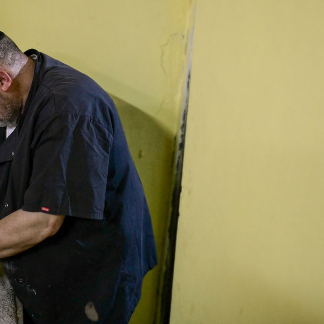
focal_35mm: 58
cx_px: 88
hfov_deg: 29.2
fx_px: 614
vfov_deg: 29.5
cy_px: 126
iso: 5000
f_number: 1.8
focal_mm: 35
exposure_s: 1/250
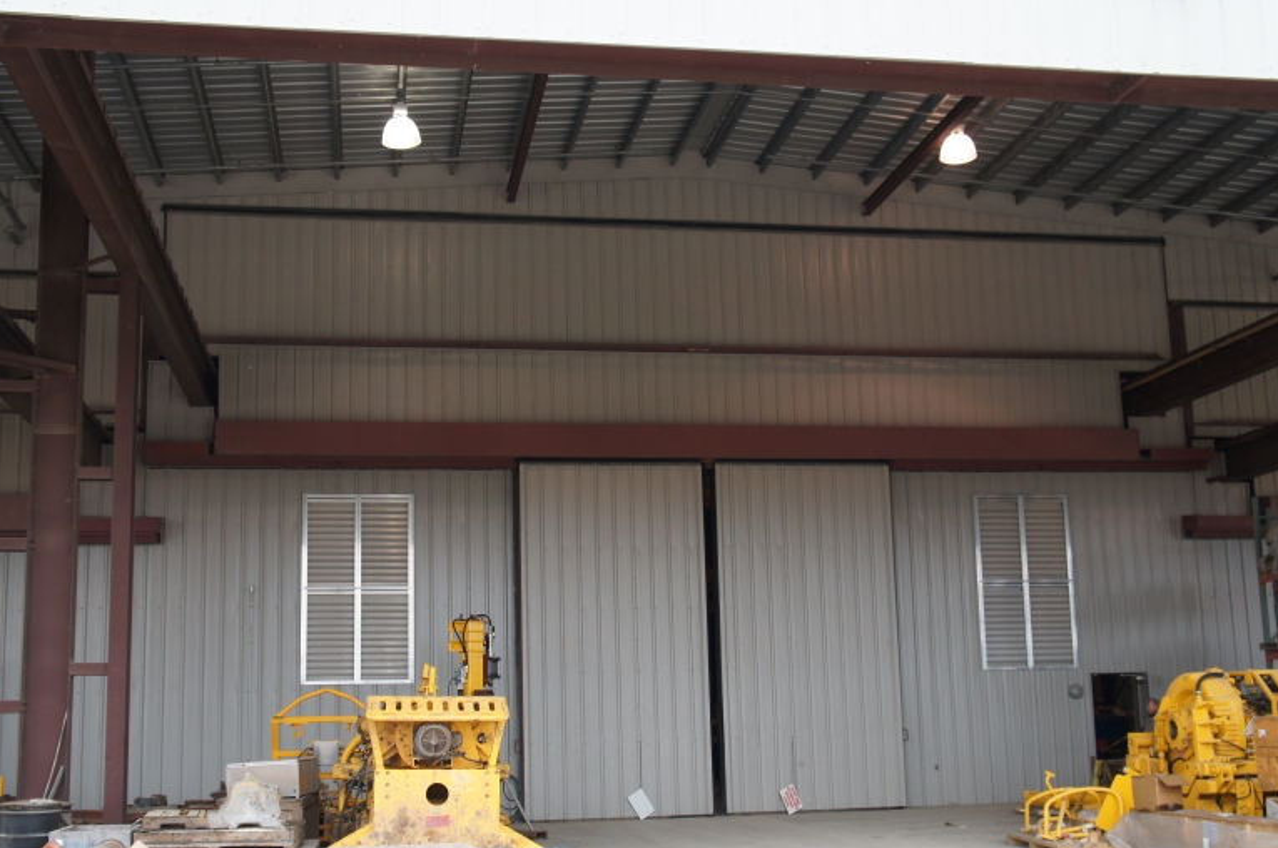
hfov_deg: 47.9
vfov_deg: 32.8
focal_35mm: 41
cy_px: 481
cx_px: 618
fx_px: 1439
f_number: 4
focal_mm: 23
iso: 400
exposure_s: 1/250
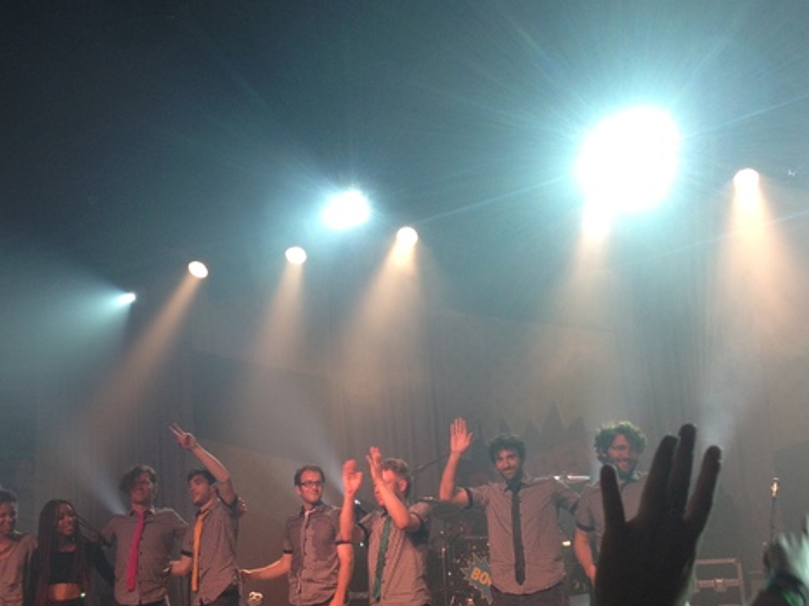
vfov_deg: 30.2
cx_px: 352
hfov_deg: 39.6
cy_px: 372
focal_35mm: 48
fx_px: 1122
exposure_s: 1/60
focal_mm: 4.28
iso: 64
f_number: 2.4
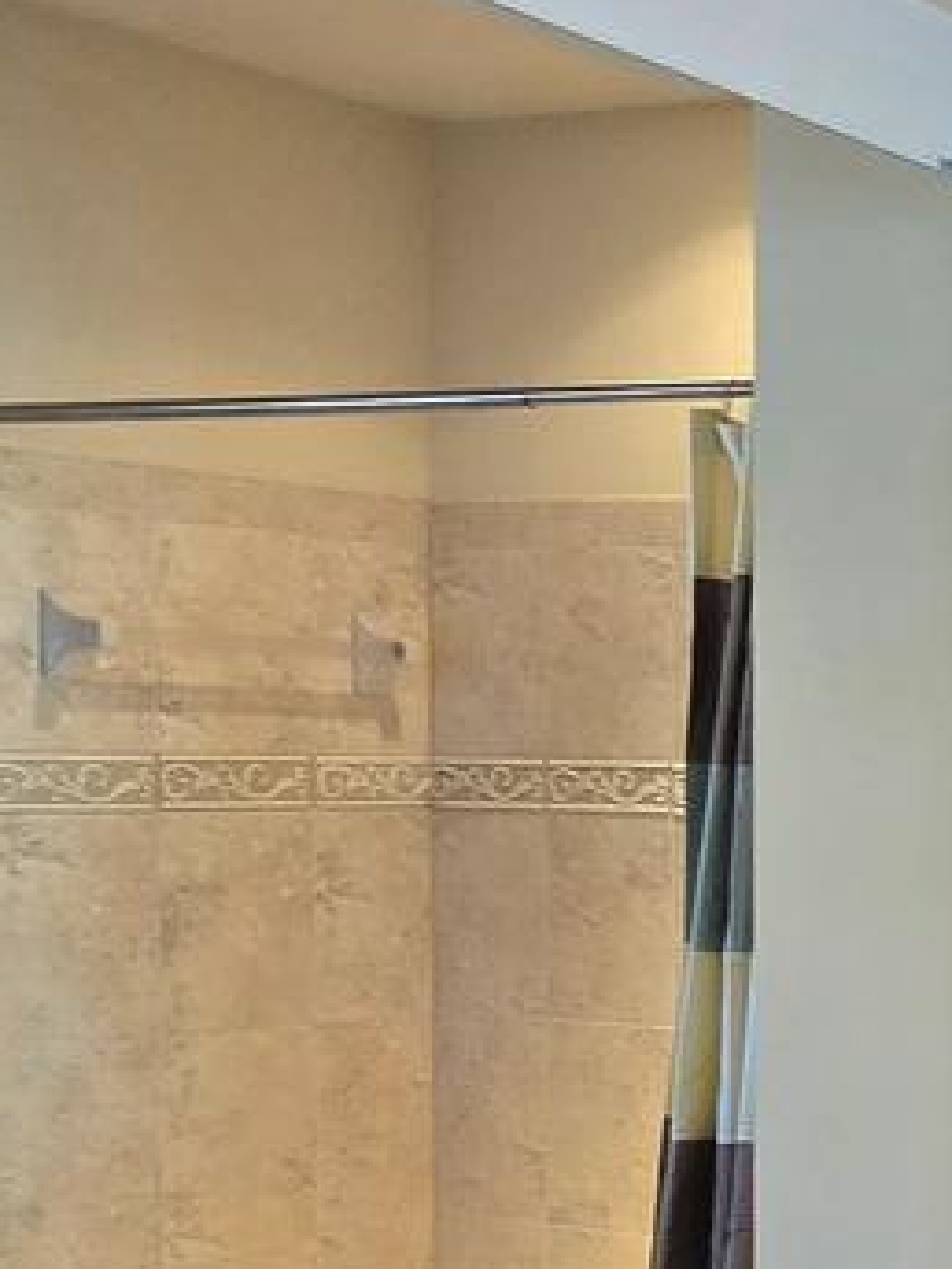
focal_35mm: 58
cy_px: 878
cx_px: 1734
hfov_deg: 19.0
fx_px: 2127
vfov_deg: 32.9
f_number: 2.2
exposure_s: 1/60.2
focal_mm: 2.2
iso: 100
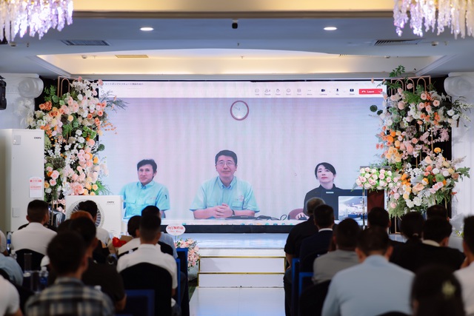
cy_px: 158
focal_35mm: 85
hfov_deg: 23.9
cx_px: 237
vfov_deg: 16.1
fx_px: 1119
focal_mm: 85
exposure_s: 1/100
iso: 400
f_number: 2.5
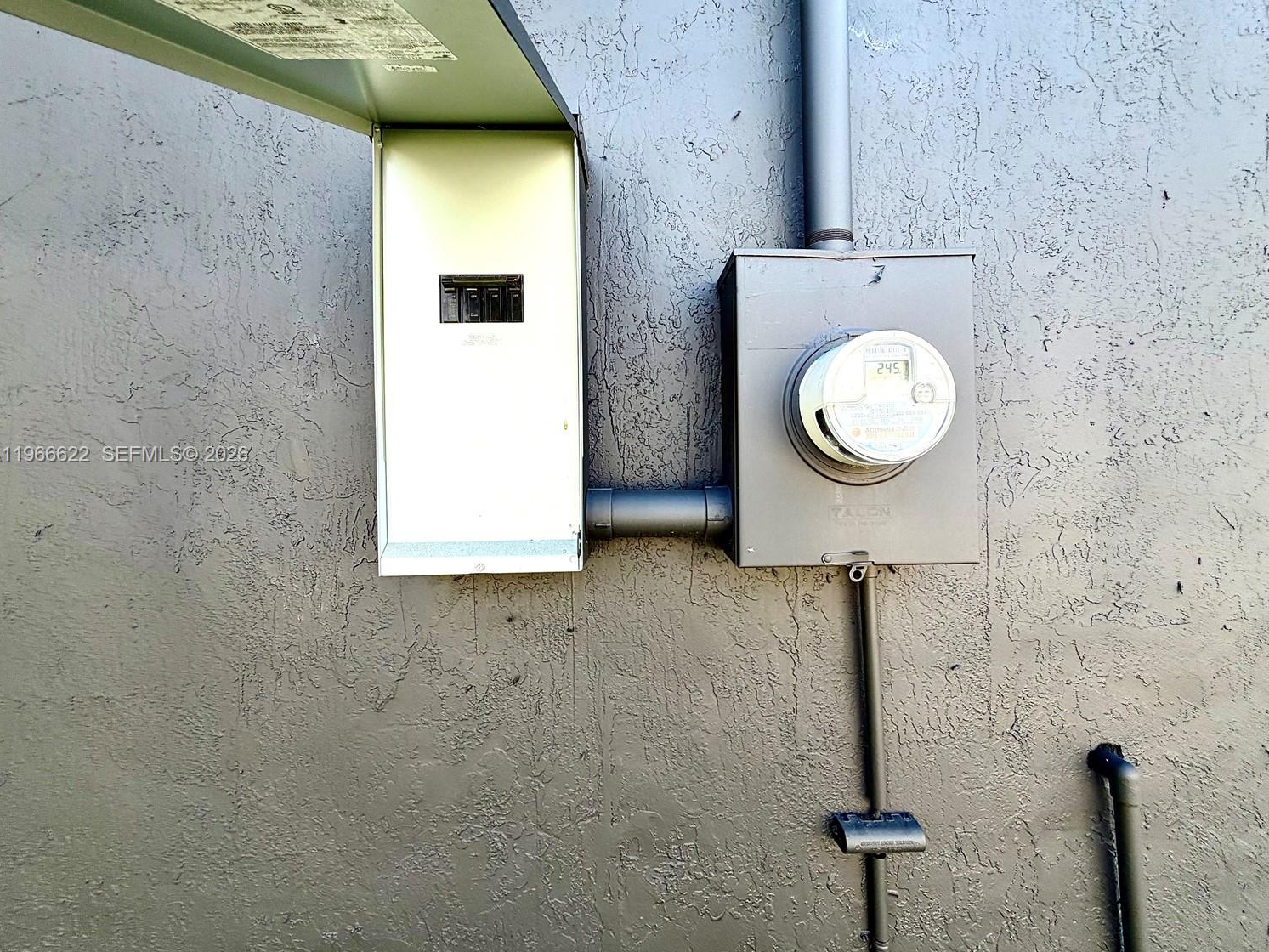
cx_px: 664
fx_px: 550
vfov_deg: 81.7
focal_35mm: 15
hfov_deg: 98.1
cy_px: 456
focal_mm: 2.22
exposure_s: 1/121
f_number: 2.2
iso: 50
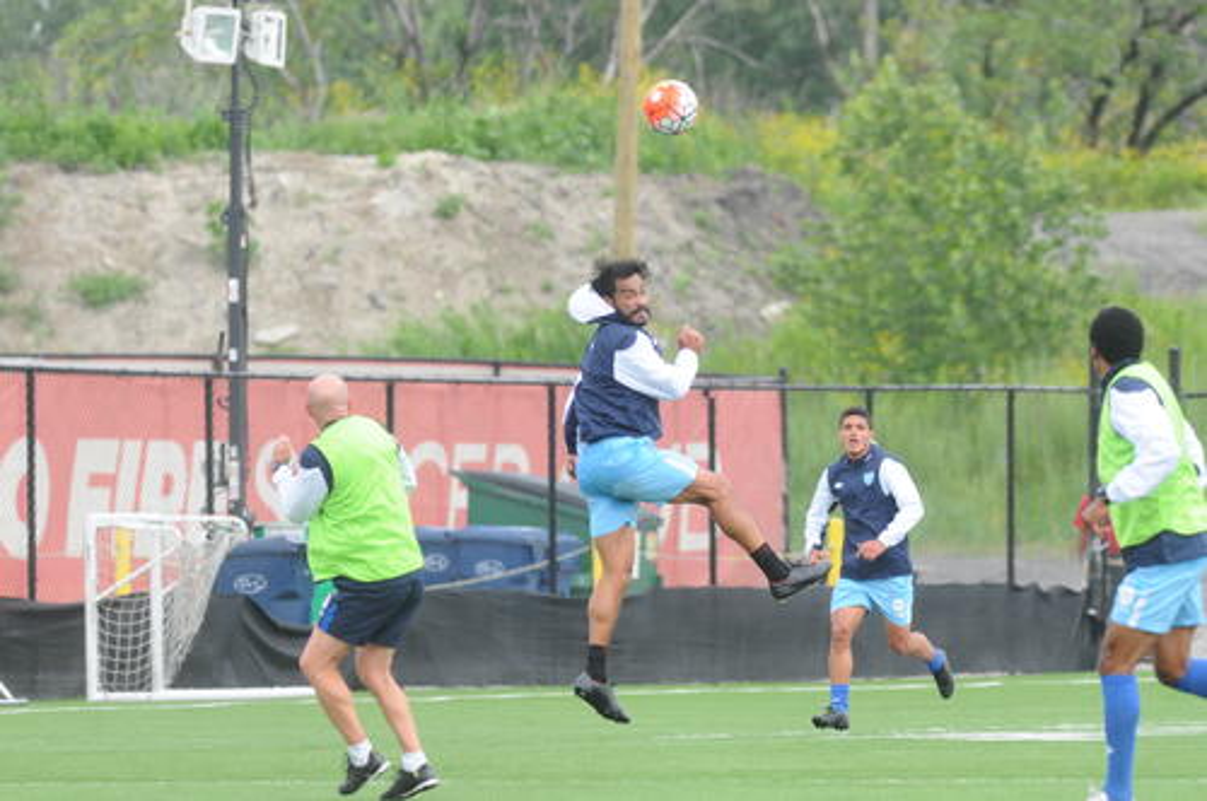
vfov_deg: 3.0
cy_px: 400
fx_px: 15068
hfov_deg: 4.6
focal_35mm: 450
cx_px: 604
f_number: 7.1
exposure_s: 1/640
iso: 400
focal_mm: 300
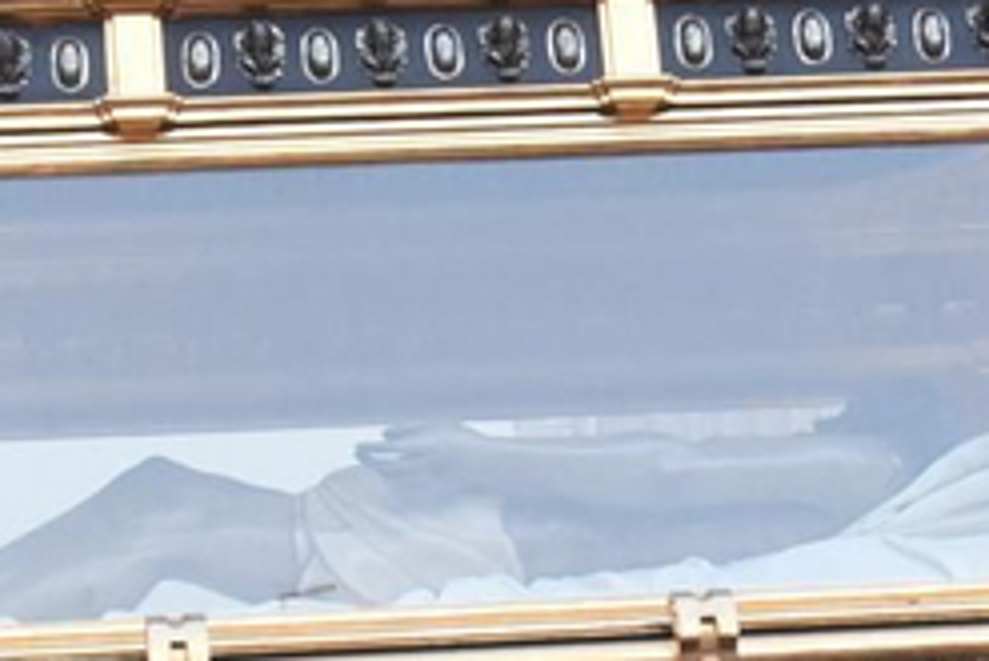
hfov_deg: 10.9
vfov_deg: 7.3
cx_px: 476
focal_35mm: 188
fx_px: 5168
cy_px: 545
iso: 2800
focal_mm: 29
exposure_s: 1/125
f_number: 6.3
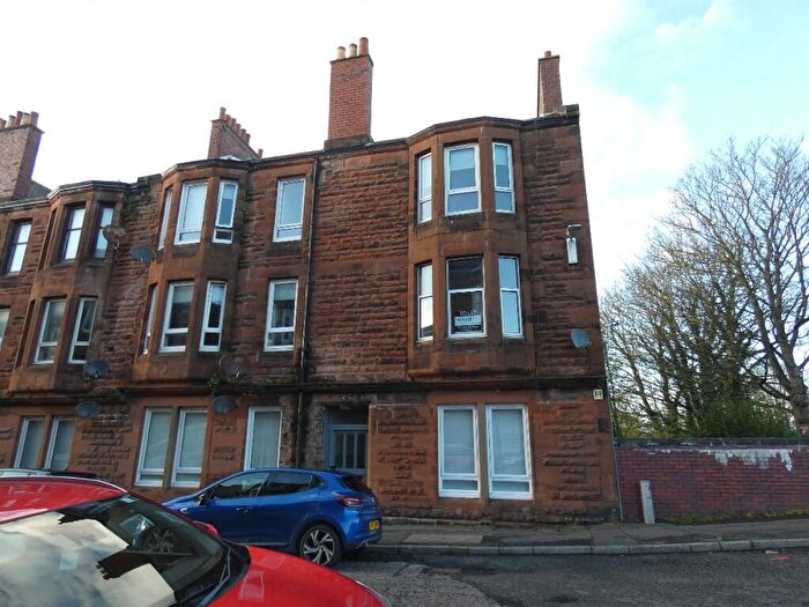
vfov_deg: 66.0
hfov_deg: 81.7
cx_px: 404
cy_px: 304
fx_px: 467
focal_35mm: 20
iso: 80
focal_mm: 3.6
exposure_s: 1/125
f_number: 2.8
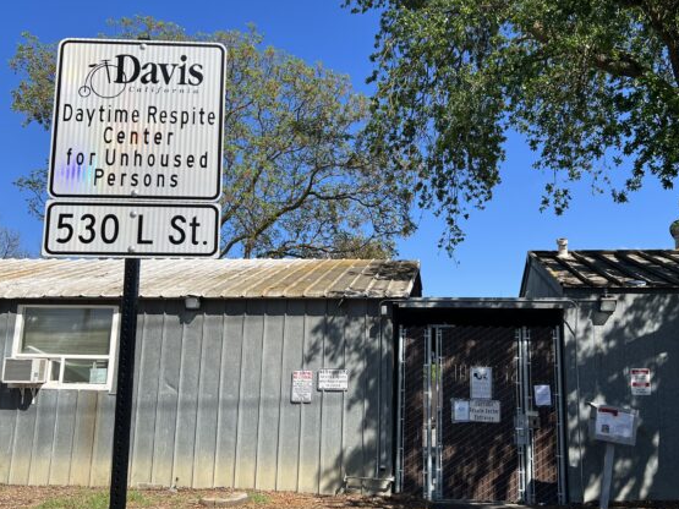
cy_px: 270
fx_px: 706
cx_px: 372
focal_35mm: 36
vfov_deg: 39.6
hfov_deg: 51.3
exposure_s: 1/4630
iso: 50
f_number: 1.5
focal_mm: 5.7
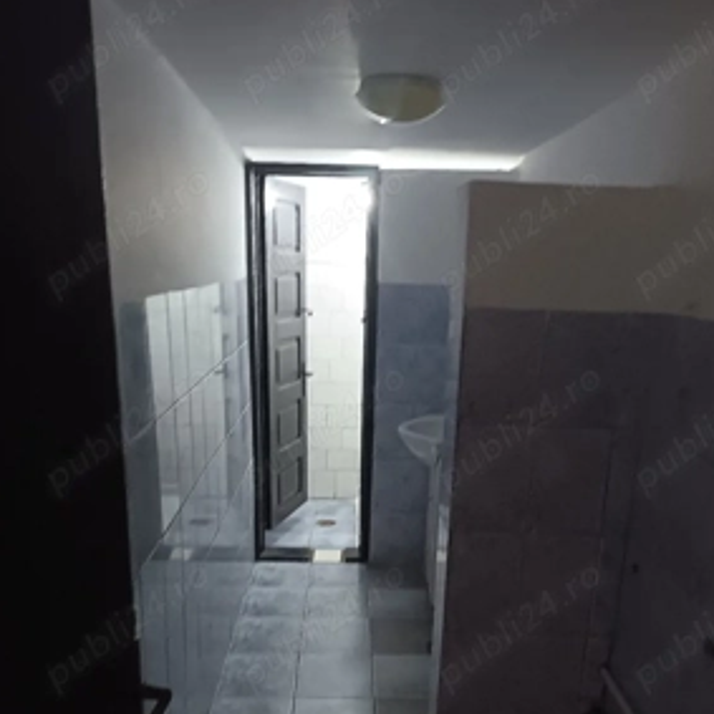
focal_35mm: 30
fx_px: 700
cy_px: 459
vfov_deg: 53.3
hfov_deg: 54.0
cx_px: 373
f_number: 1.75
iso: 5279
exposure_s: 1/25.1
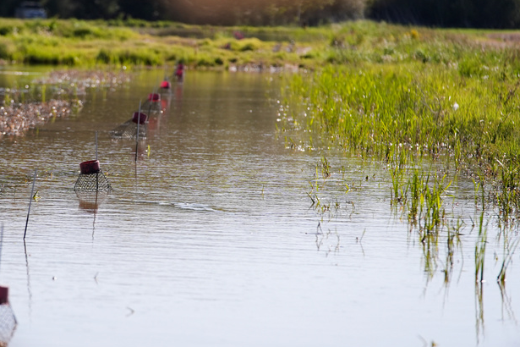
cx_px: 113
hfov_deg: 8.5
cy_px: 198
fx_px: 3510
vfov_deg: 5.7
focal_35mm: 243
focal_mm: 146
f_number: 3.2
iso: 400
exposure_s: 1/6400
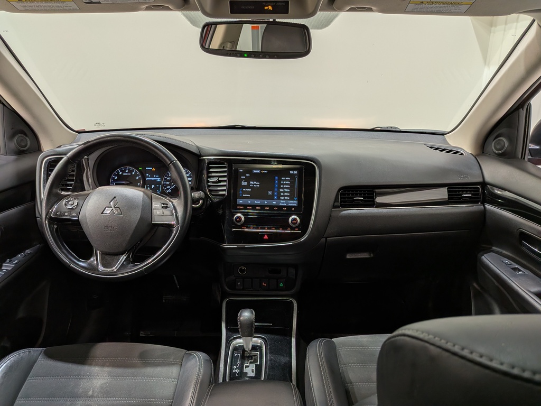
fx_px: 375
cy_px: 203
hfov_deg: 71.6
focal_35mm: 24
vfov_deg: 56.8
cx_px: 270
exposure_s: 1/145
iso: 30
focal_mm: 4.53
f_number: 1.7
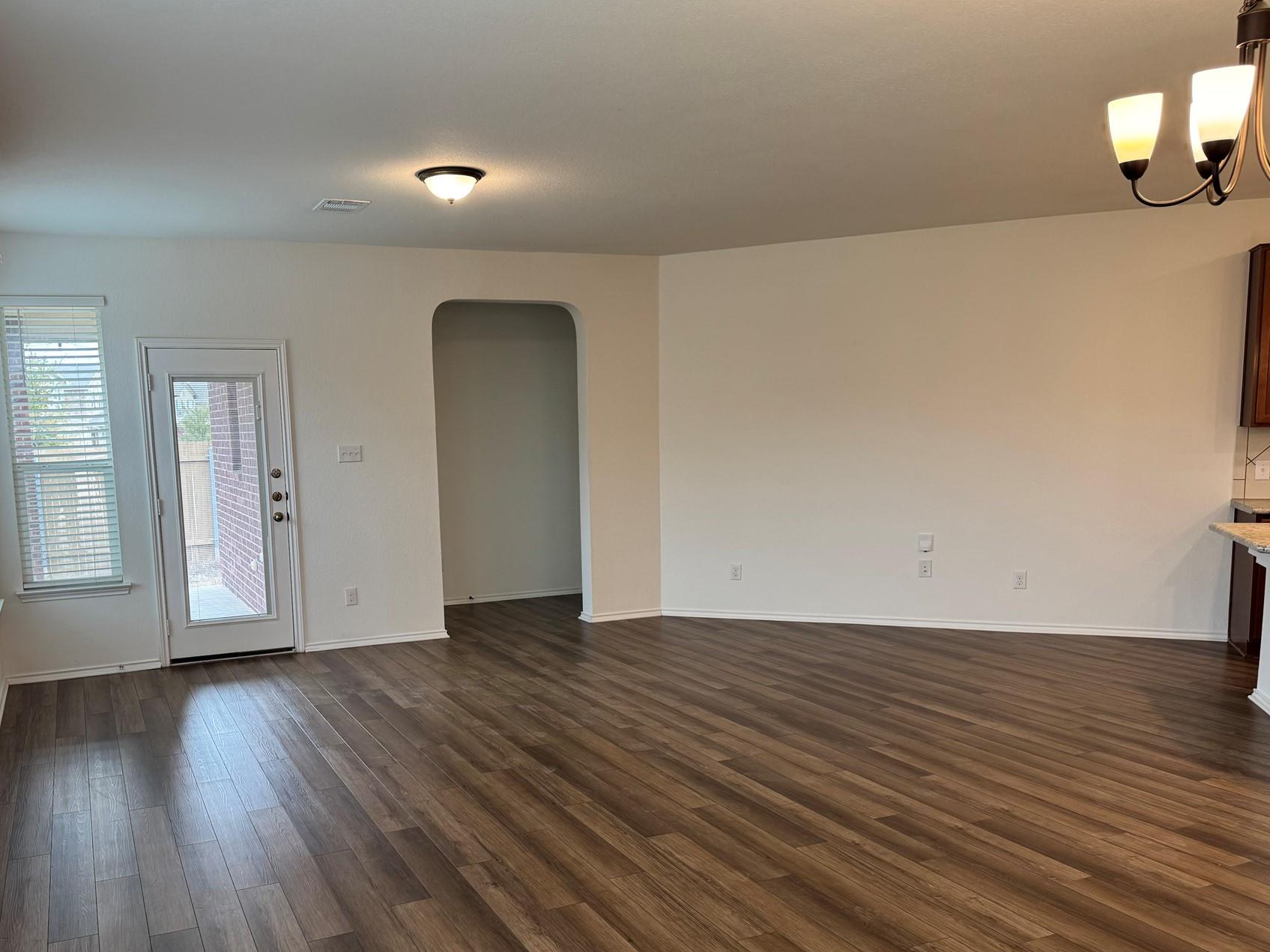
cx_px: 515
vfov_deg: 48.0
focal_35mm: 29
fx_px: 1064
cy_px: 558
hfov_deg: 61.2
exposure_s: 1/120
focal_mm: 6.76
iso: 100
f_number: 1.78
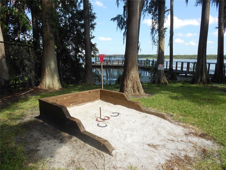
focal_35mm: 26
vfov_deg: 53.1
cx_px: 113
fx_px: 170
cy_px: 85
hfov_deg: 67.3
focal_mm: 4.6
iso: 80
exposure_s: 1/500
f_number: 3.2
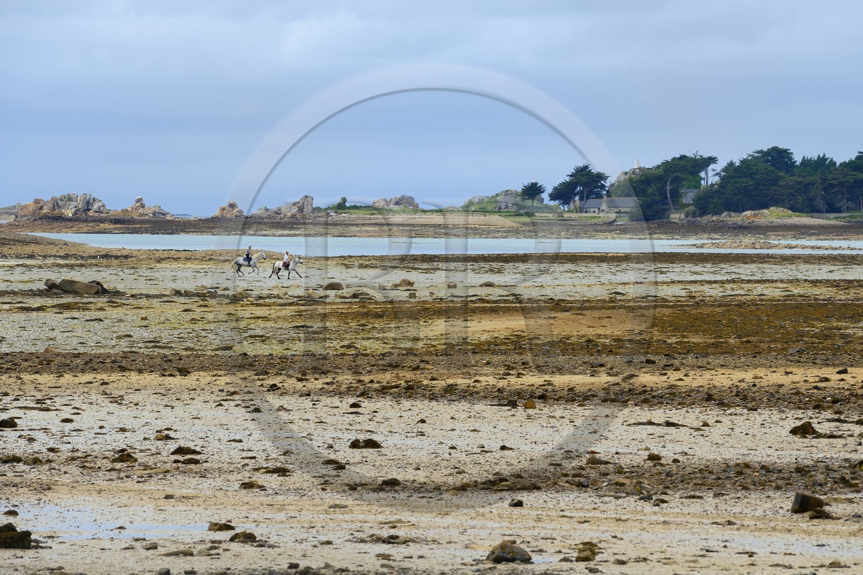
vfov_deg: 6.9
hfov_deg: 10.3
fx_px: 4793
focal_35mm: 200
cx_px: 432
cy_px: 288
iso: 200
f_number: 11
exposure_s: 1/250
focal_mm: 200
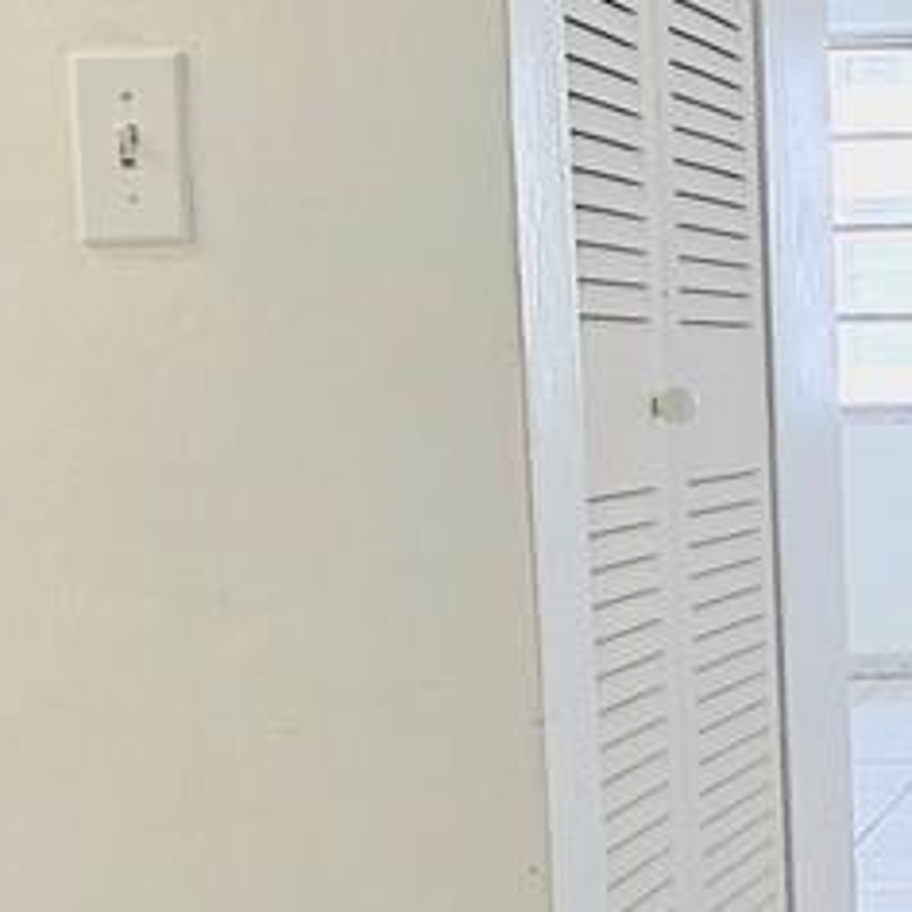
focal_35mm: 78
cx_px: 1194
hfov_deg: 20.3
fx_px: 2325
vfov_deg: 22.0
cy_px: 707
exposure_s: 1/120
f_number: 2.2
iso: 80
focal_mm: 2.2
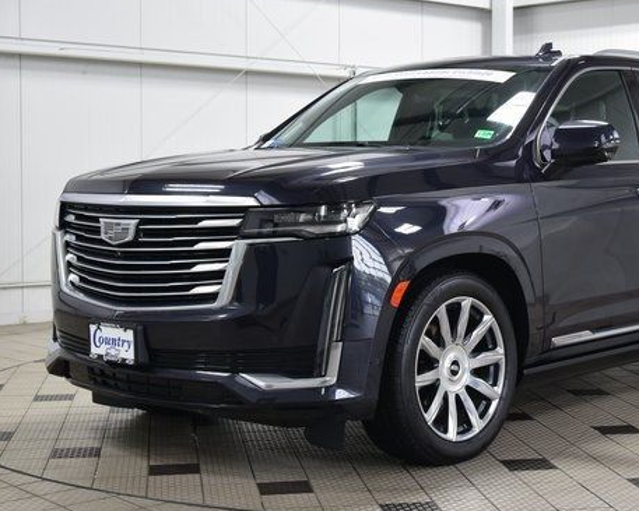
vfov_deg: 22.8
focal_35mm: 67
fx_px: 1268
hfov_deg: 28.1
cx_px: 435
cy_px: 242
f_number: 6.3
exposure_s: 1/15
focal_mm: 34
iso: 500
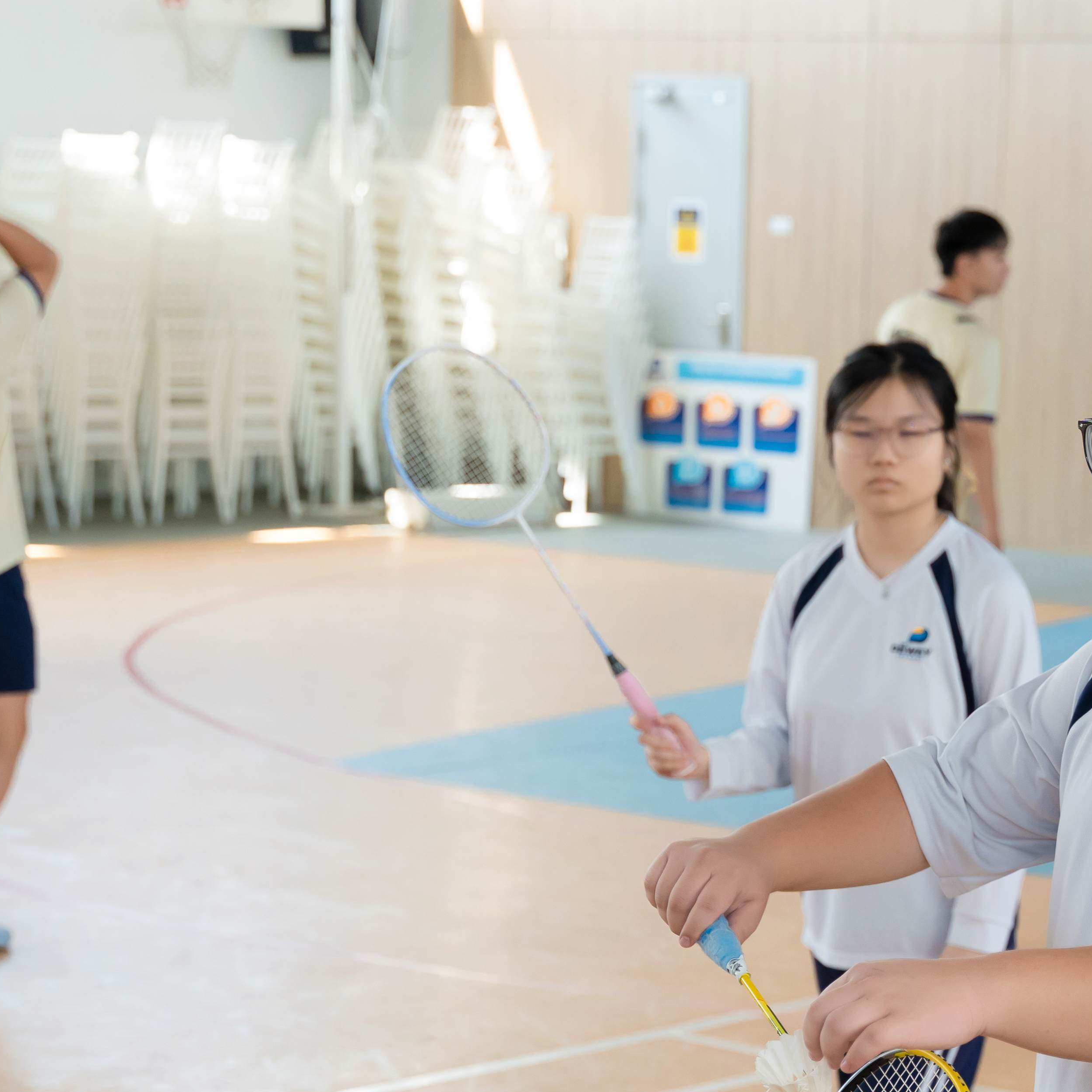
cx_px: 921
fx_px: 4184
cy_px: 797
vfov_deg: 14.8
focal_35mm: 117
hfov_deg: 14.8
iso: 800
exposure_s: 1/250
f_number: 3.5
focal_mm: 49.1
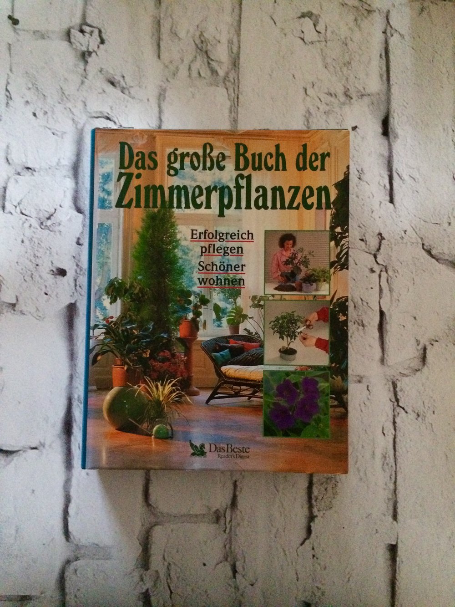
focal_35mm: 29
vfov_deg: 61.7
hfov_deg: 48.2
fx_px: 508
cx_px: 228
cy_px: 304
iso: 640
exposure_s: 1/17
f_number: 2.2
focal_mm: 4.15
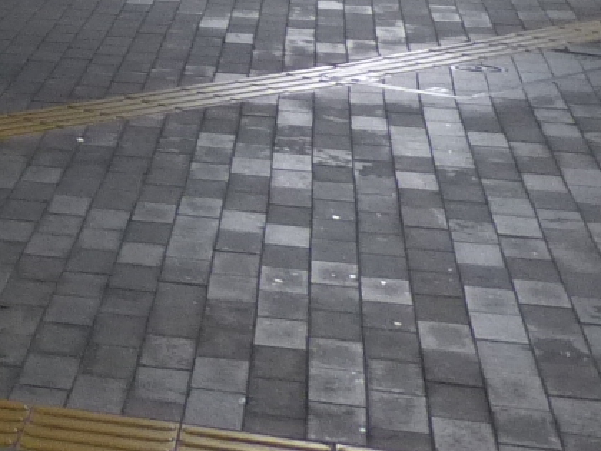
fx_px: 2031
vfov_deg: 11.0
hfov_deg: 14.1
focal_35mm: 117
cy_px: -560
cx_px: -610
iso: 200
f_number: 3.3
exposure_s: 1/60
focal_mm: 4.3
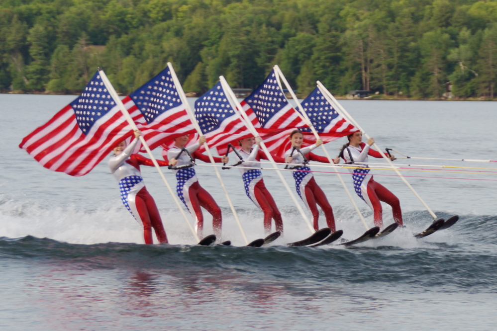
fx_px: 1553
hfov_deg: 18.2
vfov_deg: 12.2
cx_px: 248
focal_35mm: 112
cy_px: 166
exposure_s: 1/125
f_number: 5
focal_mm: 75
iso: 100
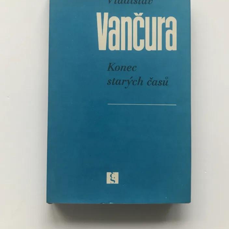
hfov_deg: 46.0
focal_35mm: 36
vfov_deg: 45.9
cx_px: 114
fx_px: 269
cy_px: 96
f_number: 1.8
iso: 80
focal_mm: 3.99
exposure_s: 1/17
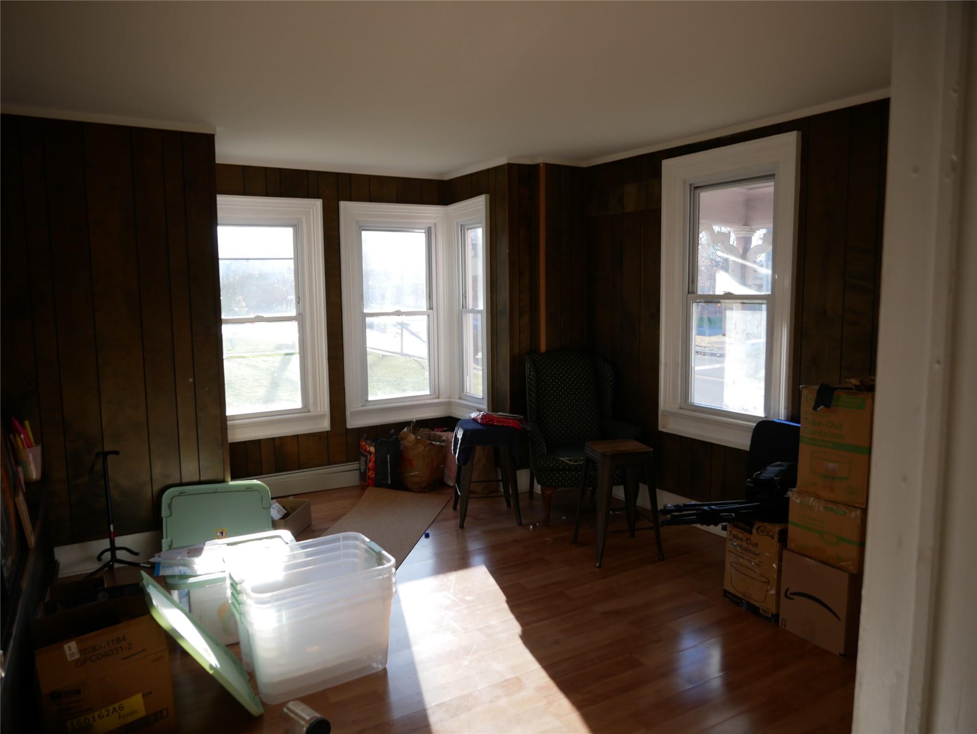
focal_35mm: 24
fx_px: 678
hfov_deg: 71.6
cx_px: 488
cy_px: 367
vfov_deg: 56.8
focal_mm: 12
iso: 200
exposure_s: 1/160
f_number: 4.5
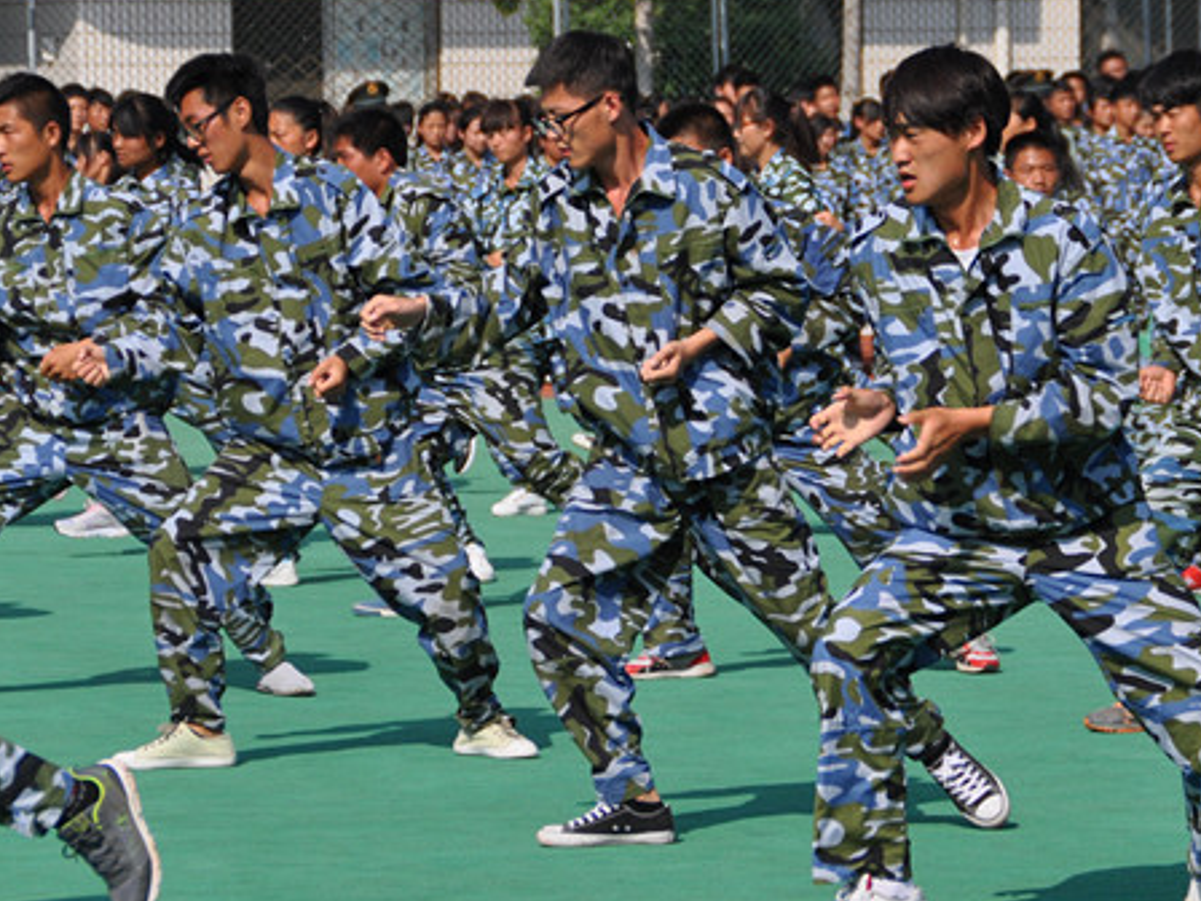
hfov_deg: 7.7
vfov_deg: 5.8
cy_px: 288
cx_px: 810
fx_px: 8917
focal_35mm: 257
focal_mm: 100
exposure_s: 1/800
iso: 200
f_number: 7.1
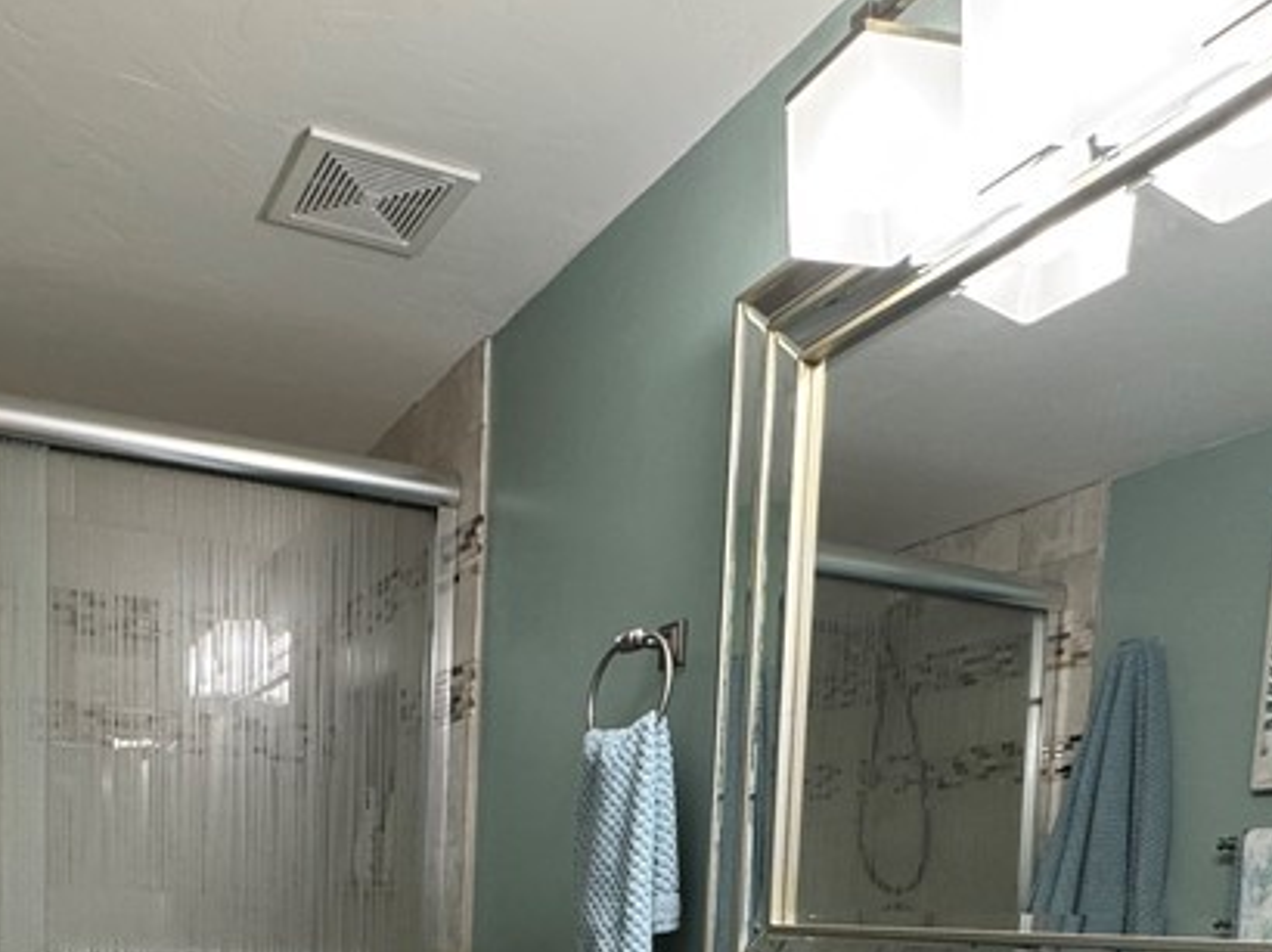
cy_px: 1033
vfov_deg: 35.2
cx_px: 472
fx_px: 1285
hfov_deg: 52.1
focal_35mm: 35
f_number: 2.2
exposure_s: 1/60
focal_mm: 2.22
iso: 200
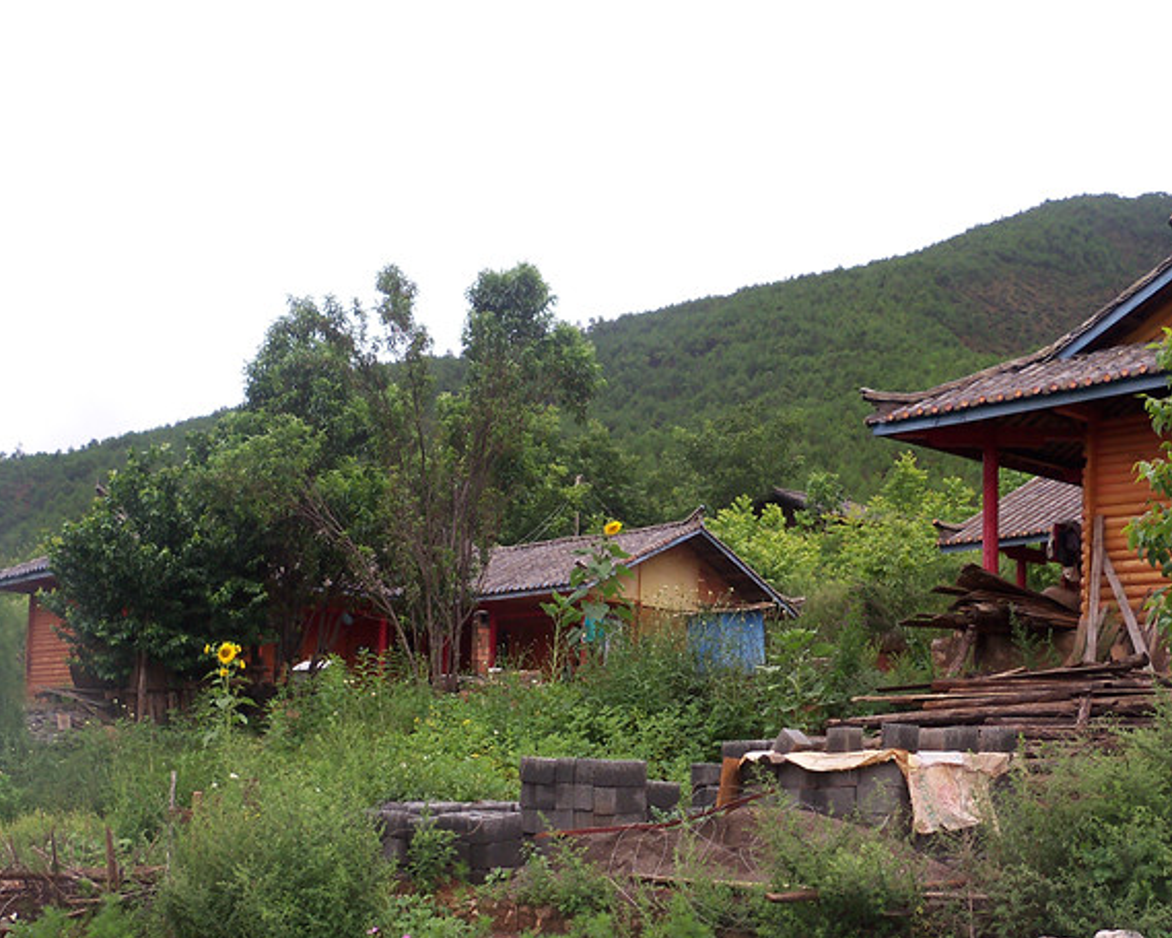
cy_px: 558
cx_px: 610
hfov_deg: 38.8
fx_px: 1665
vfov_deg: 31.4
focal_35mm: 48
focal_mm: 6.2
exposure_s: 1/400
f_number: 3.5
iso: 64
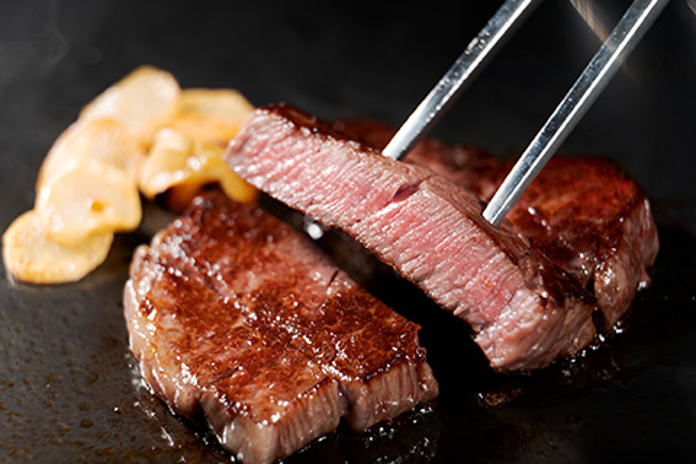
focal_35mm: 158
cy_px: 232
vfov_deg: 8.7
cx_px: 348
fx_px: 3054
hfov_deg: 13.0
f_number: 4.5
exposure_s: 1/160
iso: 200
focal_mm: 158
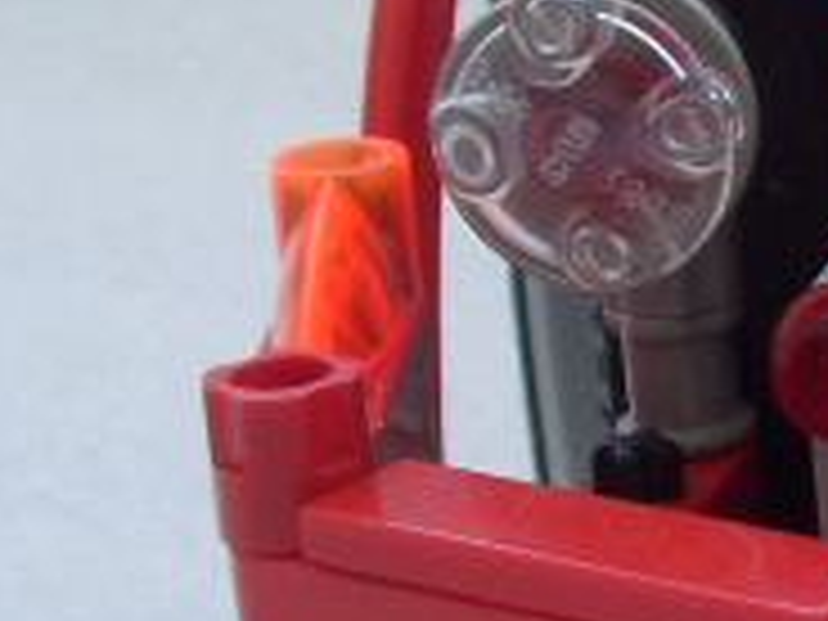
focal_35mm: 212
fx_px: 5071
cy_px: 320
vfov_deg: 7.0
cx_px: 1971
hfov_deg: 8.5
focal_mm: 6.3
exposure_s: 1/80
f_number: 3.3
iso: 100
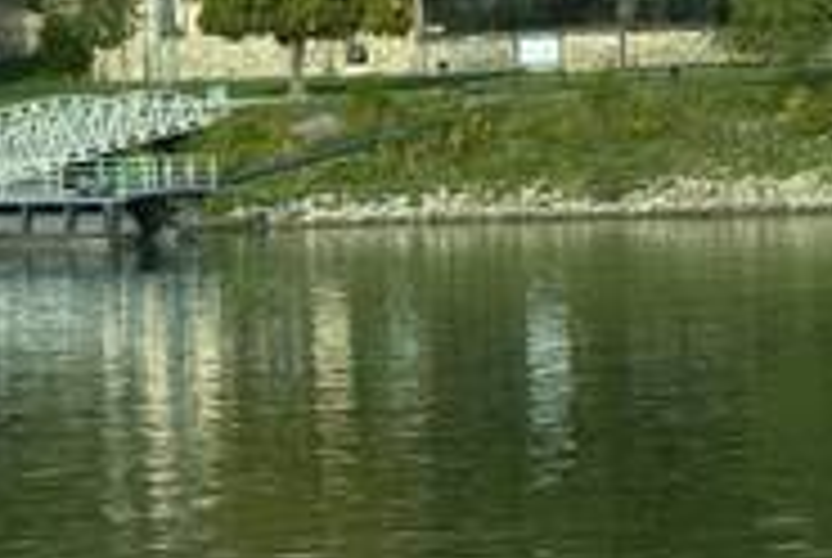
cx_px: 670
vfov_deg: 7.1
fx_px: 4491
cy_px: -86
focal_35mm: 194
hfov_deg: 10.6
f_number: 1.78
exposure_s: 1/1715
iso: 64
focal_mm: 6.76
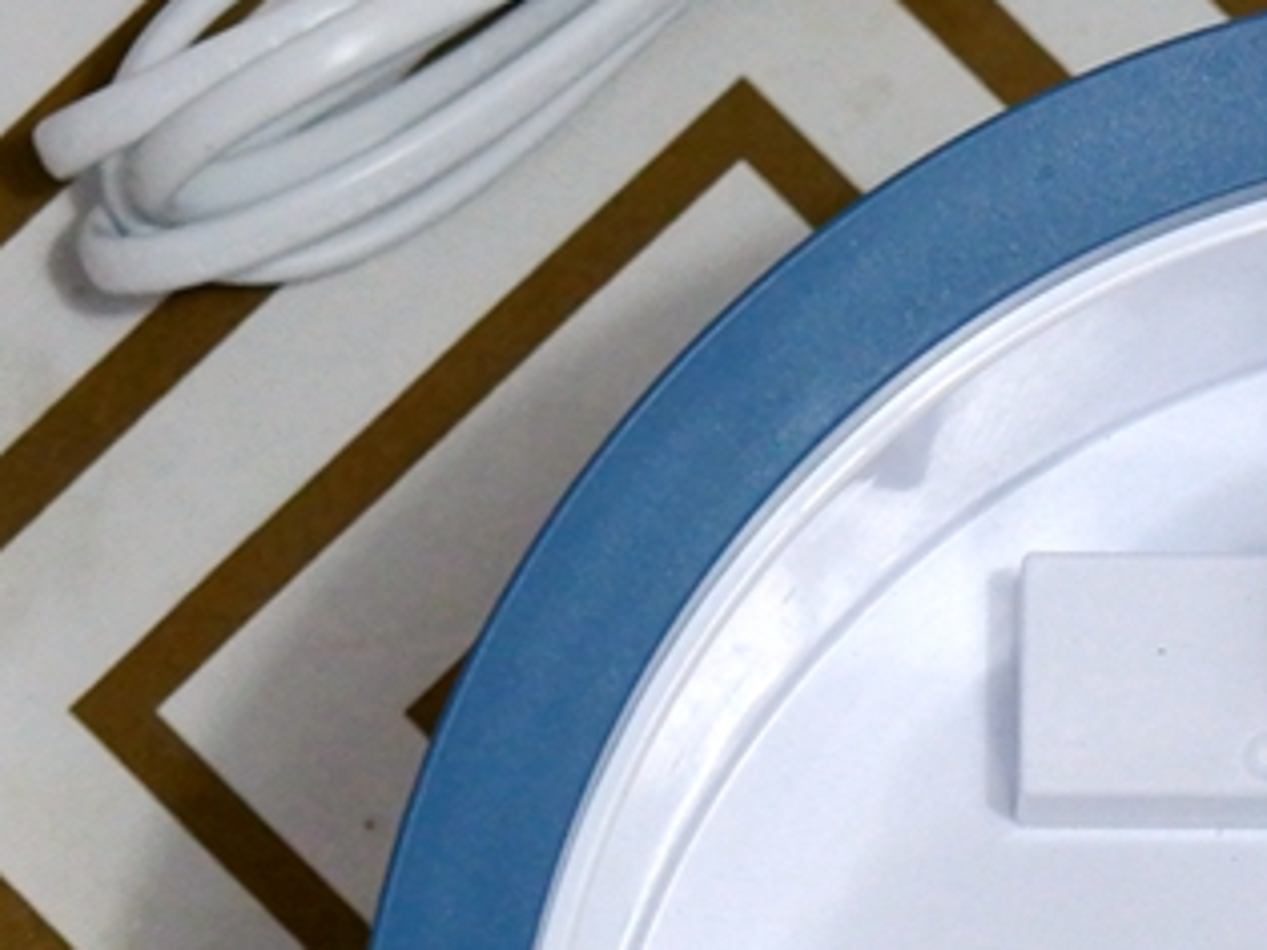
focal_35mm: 328
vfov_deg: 4.5
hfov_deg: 6.0
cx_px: 1464
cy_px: 1224
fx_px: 12001
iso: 500
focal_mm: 43
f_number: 3.5
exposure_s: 1/80
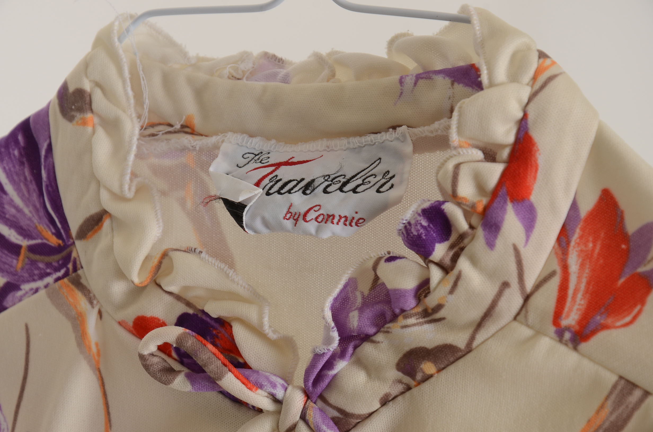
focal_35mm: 158
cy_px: 216
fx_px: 2851
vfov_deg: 8.7
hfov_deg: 13.1
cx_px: 326
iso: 200
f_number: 10
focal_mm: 105
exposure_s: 1/80
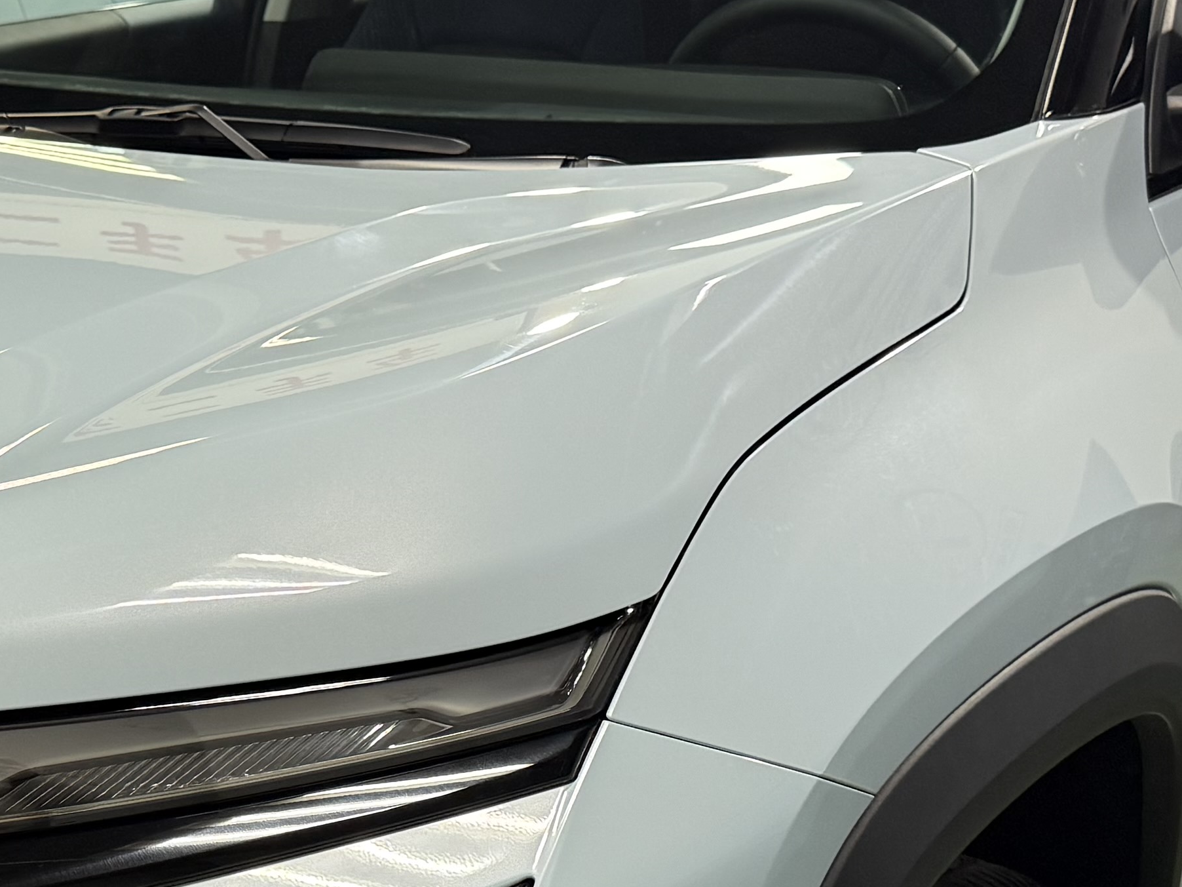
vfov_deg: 19.1
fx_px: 2595
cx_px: 192
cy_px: 793
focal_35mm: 76
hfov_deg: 25.1
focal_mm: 6.76
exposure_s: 1/50
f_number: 1.78
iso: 160
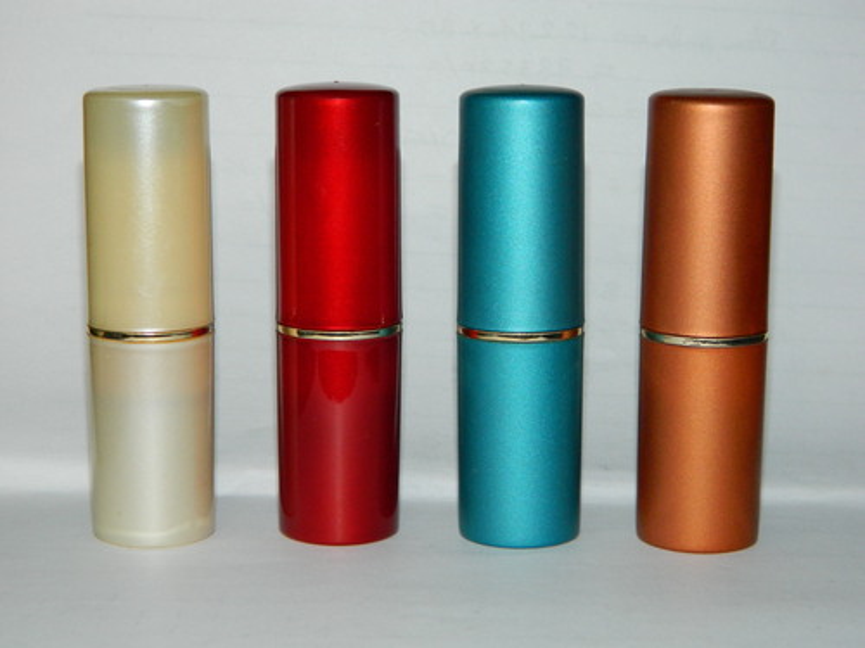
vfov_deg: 17.6
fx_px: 2099
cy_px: 324
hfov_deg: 23.3
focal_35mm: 84
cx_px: 432
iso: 200
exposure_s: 1/50
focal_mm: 15.1
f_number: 4.2
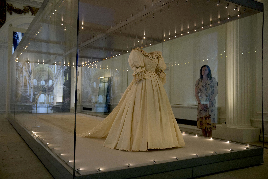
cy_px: 90
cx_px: 134
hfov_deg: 58.7
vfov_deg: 41.1
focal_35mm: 32
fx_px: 238
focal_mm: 32
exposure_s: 1/100
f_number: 2.8
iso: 1000
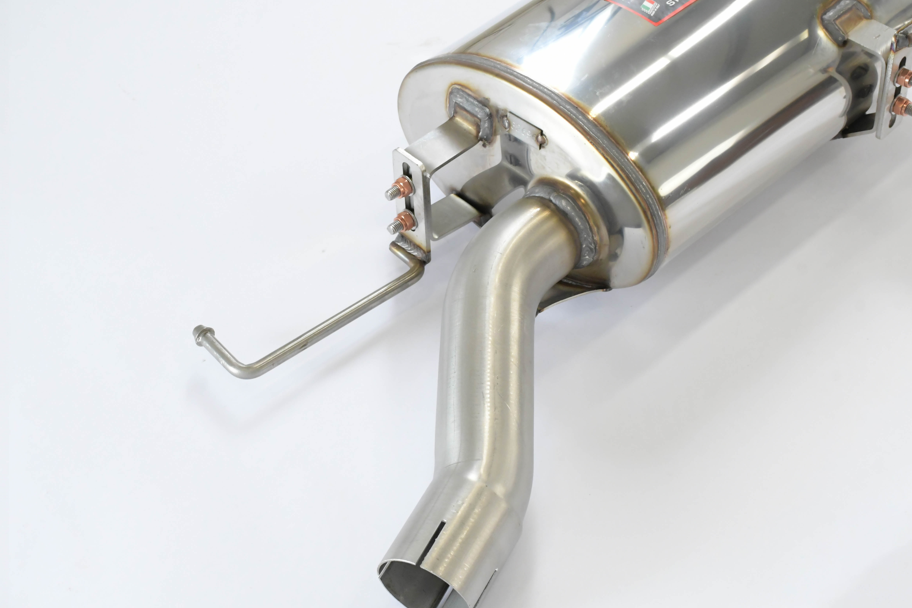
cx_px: 474
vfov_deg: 18.2
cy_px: 323
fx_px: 1900
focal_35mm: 75
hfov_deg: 27.0
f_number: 10
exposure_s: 1/160
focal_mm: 45
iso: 4000
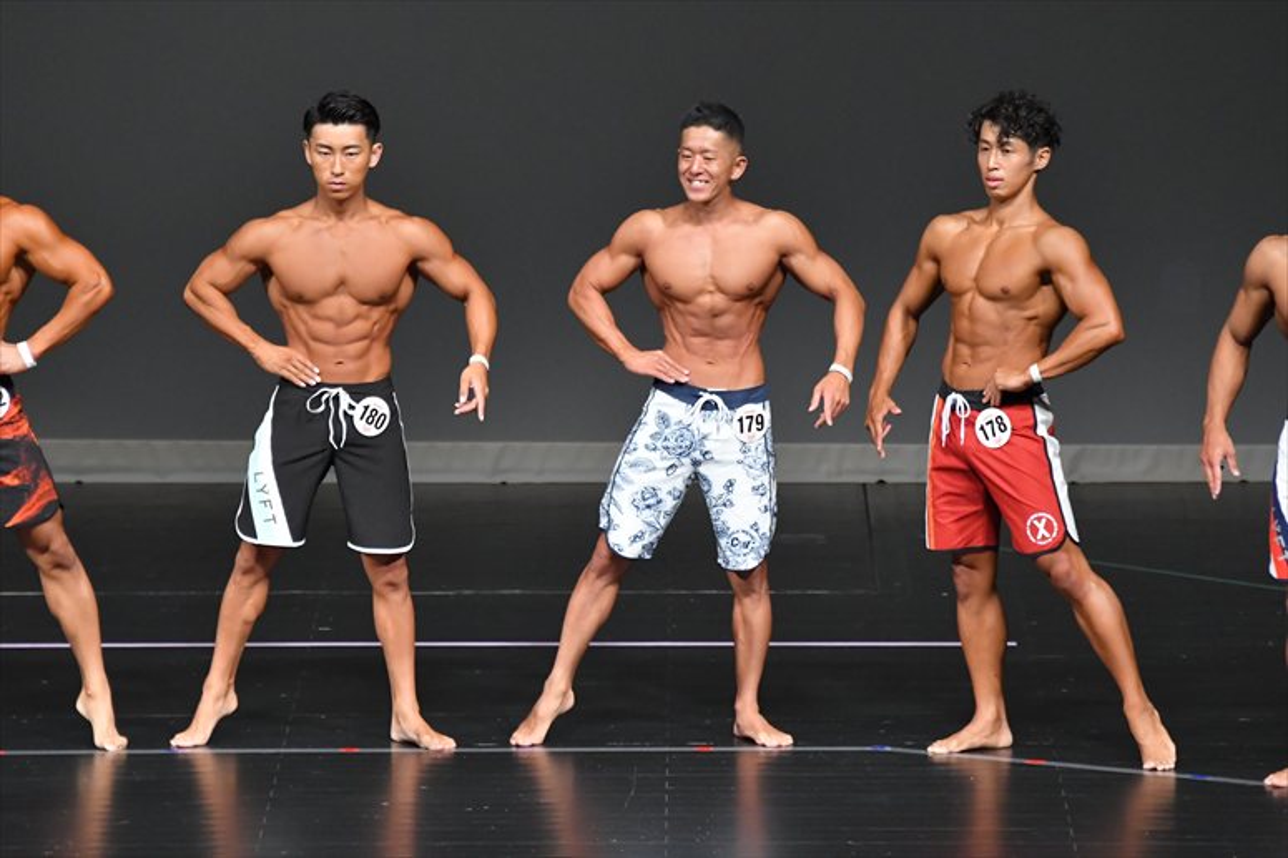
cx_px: 644
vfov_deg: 4.4
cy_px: 429
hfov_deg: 6.5
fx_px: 11265
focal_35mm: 315
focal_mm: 210
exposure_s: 1/400
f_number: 5.6
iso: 4000
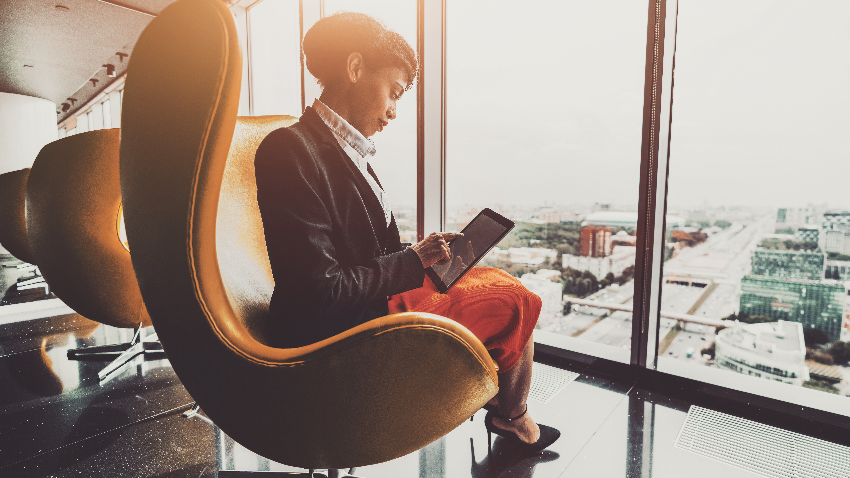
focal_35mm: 18
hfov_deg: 92.7
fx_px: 406
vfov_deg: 61.0
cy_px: 242
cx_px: 421
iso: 50
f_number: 2.8
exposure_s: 1/200
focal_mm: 17
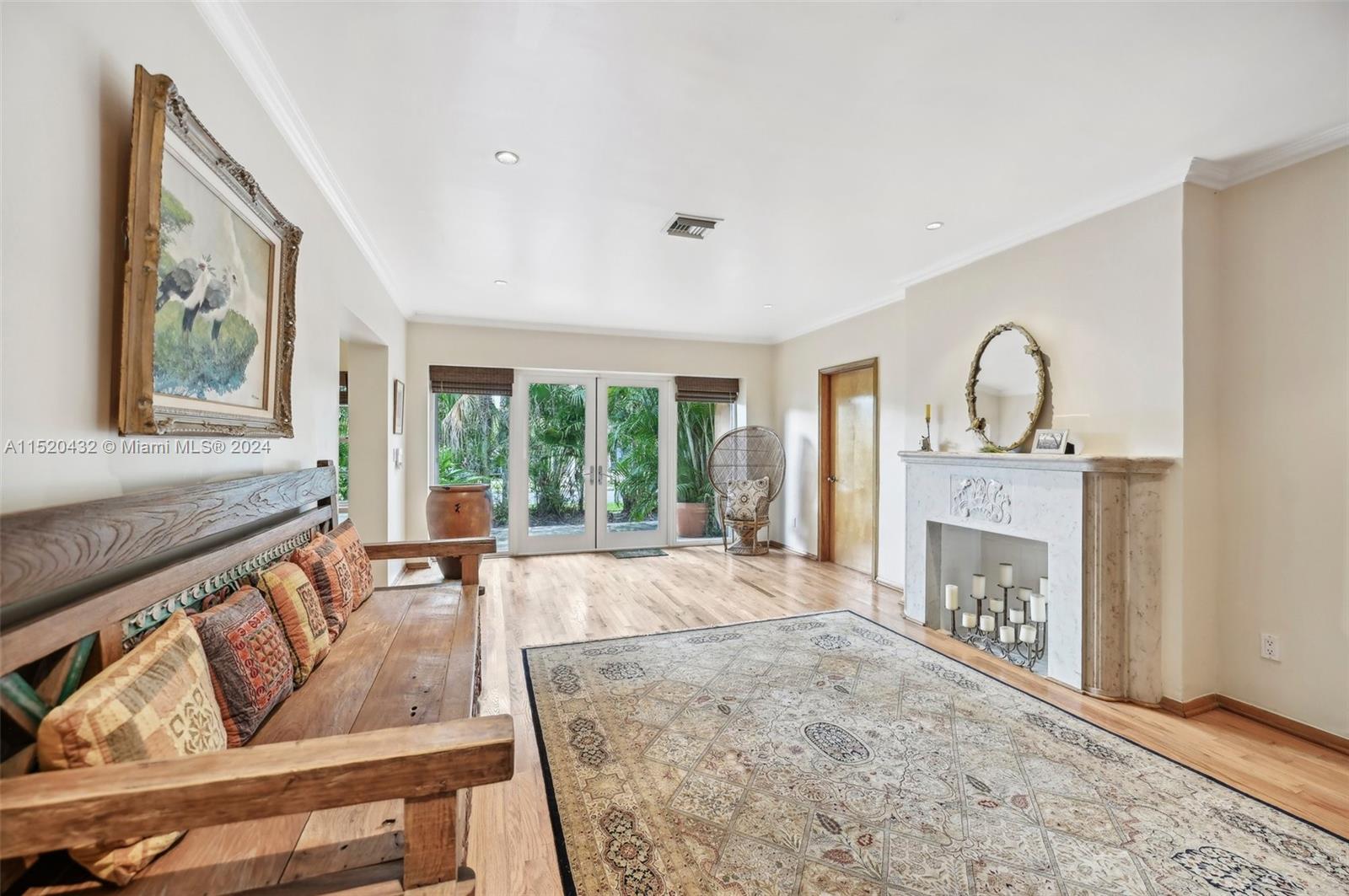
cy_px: 448
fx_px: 524
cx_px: 674
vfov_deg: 81.1
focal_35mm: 14
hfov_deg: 104.3
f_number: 4
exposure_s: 1/13
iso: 220
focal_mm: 14
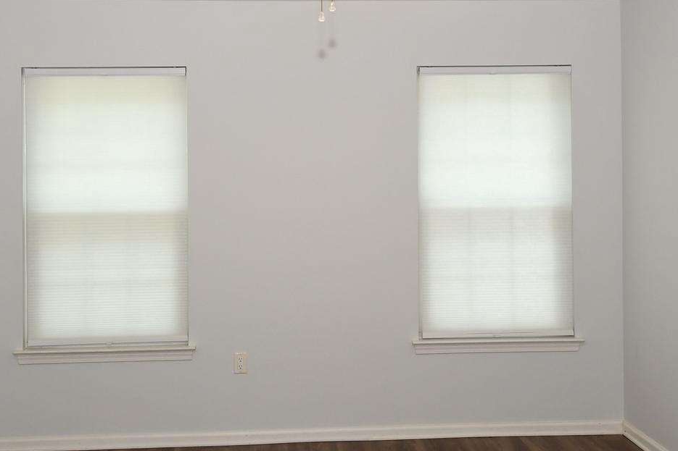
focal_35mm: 46
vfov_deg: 29.1
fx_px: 866
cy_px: 169
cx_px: 324
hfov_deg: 42.7
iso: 800
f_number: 7.1
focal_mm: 14
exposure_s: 1/60
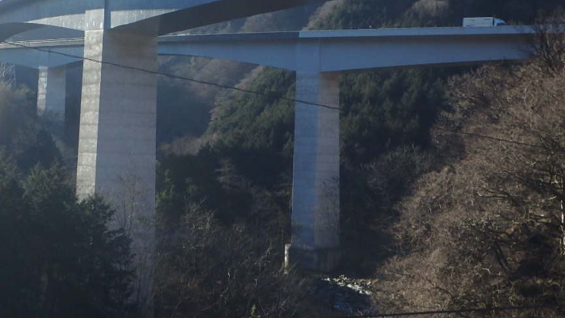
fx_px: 944
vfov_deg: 19.0
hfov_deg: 33.3
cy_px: 67
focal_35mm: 63
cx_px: 240
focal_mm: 6.9
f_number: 5.1
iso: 125
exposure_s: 1/320
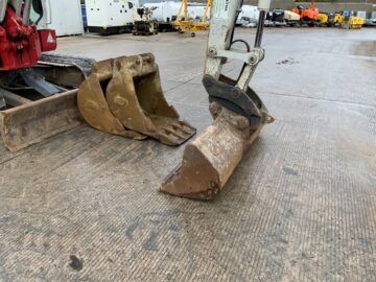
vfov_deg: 48.2
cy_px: 141
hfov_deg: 61.7
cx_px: 188
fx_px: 315
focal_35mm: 29
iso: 20
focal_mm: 3
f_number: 1.8
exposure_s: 1/122
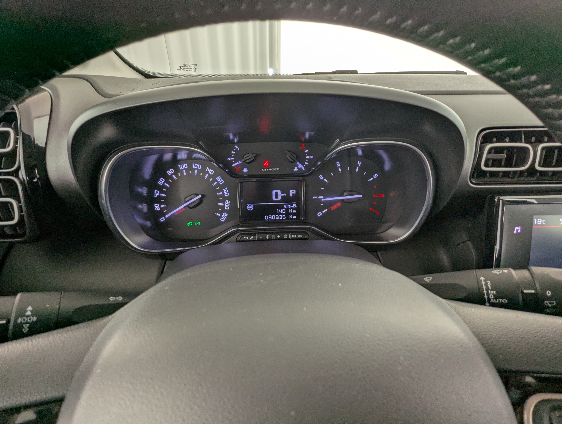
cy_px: 212
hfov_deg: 94.4
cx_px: 281
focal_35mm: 16
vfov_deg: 78.2
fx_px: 260
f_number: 2.2
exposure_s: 1/61.6
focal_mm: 2.35
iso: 73
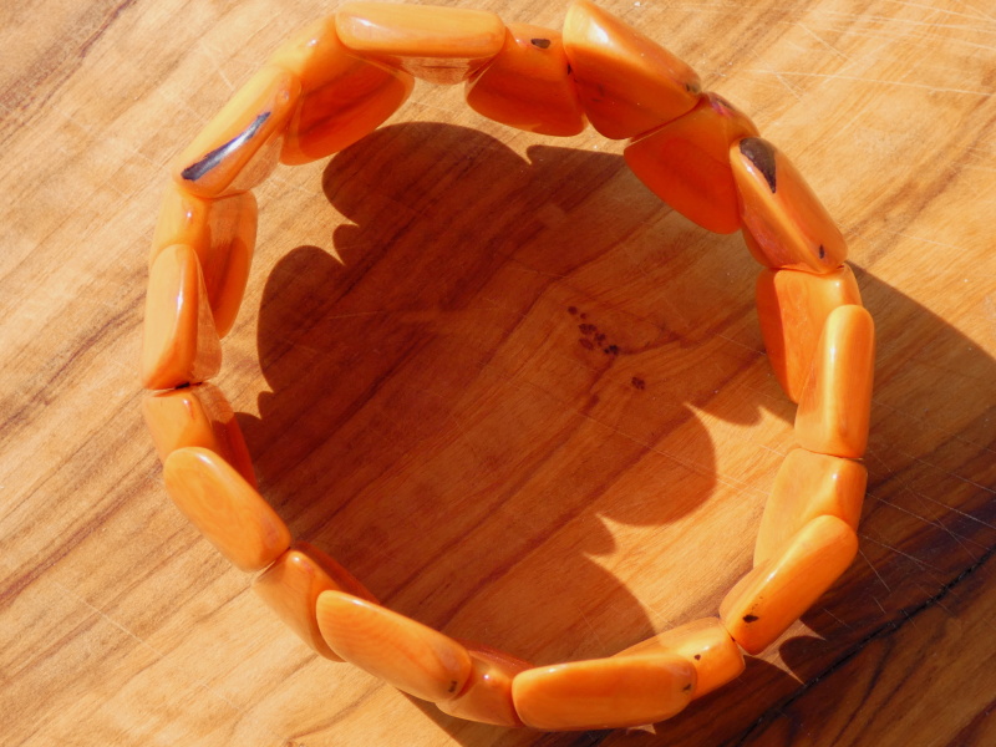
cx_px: 498
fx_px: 2072
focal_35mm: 72
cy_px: 374
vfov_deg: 20.4
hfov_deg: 27.0
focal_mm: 12.9
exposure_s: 1/320
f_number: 4.3
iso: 80
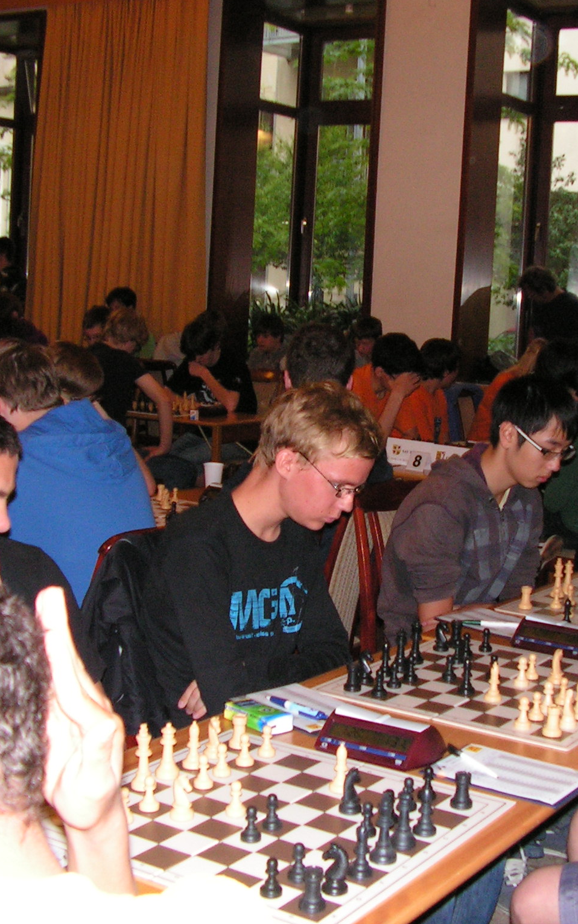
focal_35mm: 51
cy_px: 461
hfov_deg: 25.3
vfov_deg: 39.6
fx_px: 1285
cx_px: 370
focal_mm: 6
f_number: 3.2
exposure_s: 1/40
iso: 200
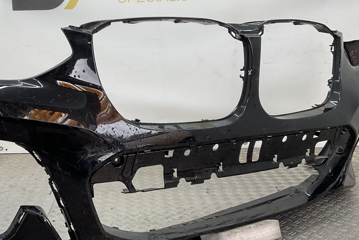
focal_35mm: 50
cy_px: 111
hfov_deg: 39.1
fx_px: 499
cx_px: 118
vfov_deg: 27.0
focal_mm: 3
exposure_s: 1/102
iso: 16
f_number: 1.8
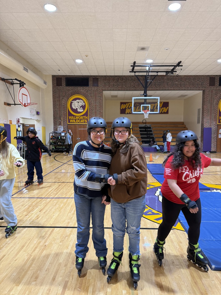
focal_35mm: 24
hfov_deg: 56.8
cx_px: 110
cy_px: 148
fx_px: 204
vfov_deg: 71.6
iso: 125
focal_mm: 6.76
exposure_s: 1/60
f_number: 1.78
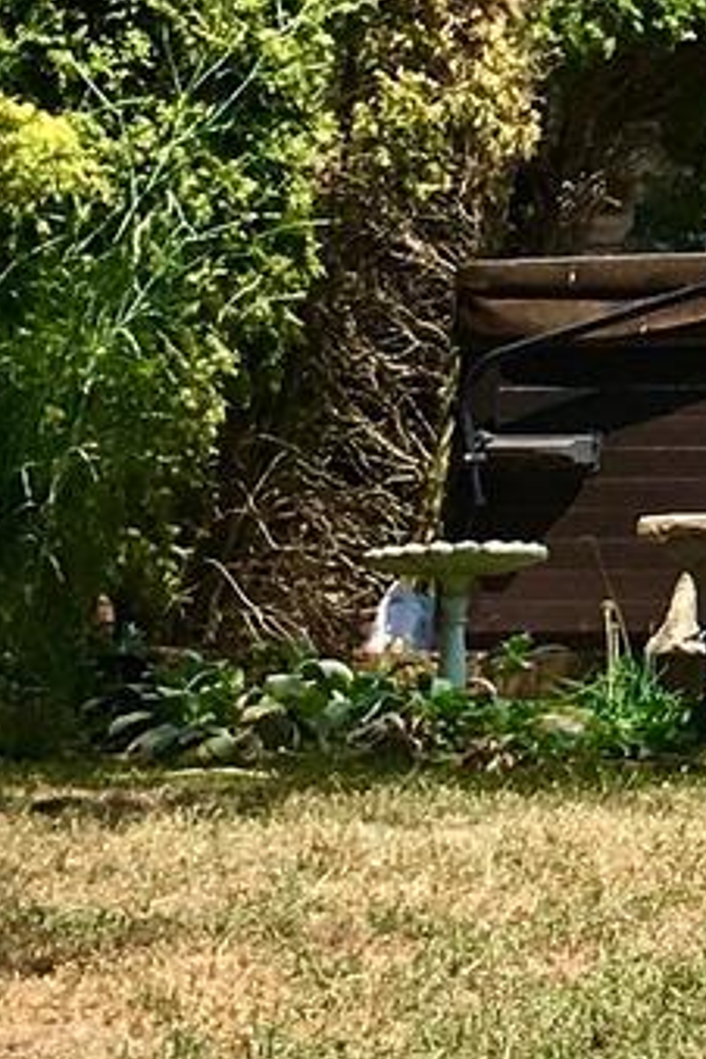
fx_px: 5353
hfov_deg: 6.9
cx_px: 2049
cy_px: -378
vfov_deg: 11.0
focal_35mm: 182
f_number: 2.2
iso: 25
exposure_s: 1/986
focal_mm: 4.15
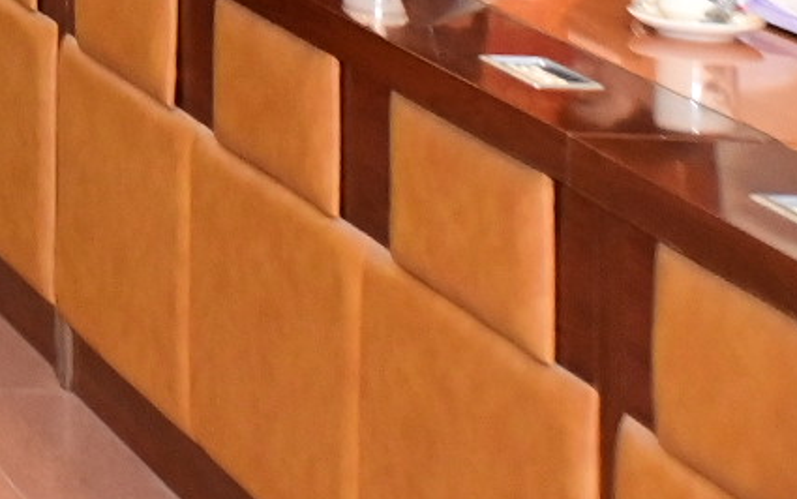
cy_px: -713
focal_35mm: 184
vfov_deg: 6.8
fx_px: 3998
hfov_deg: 10.1
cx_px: -1007
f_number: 3.8
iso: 2500
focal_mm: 26
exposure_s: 1/200
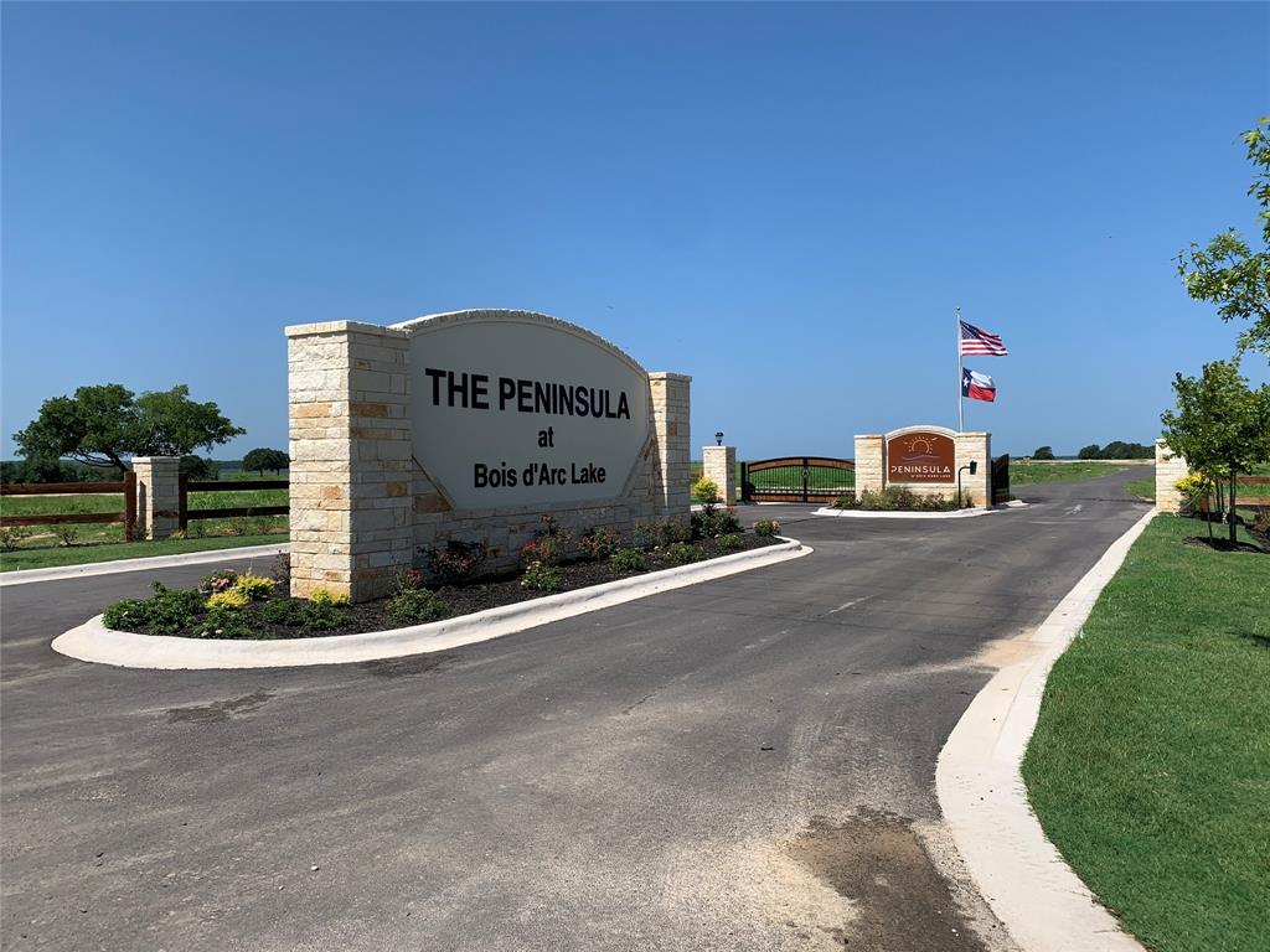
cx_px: 635
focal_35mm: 26
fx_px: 954
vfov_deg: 53.1
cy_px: 476
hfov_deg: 67.3
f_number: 1.8
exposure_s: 1/2994
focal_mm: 4.25
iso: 25
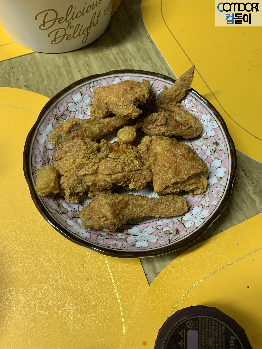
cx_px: 131
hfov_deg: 53.1
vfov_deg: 67.3
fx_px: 262
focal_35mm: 26
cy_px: 174
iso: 200
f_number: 1.8
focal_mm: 4.25
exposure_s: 1/60
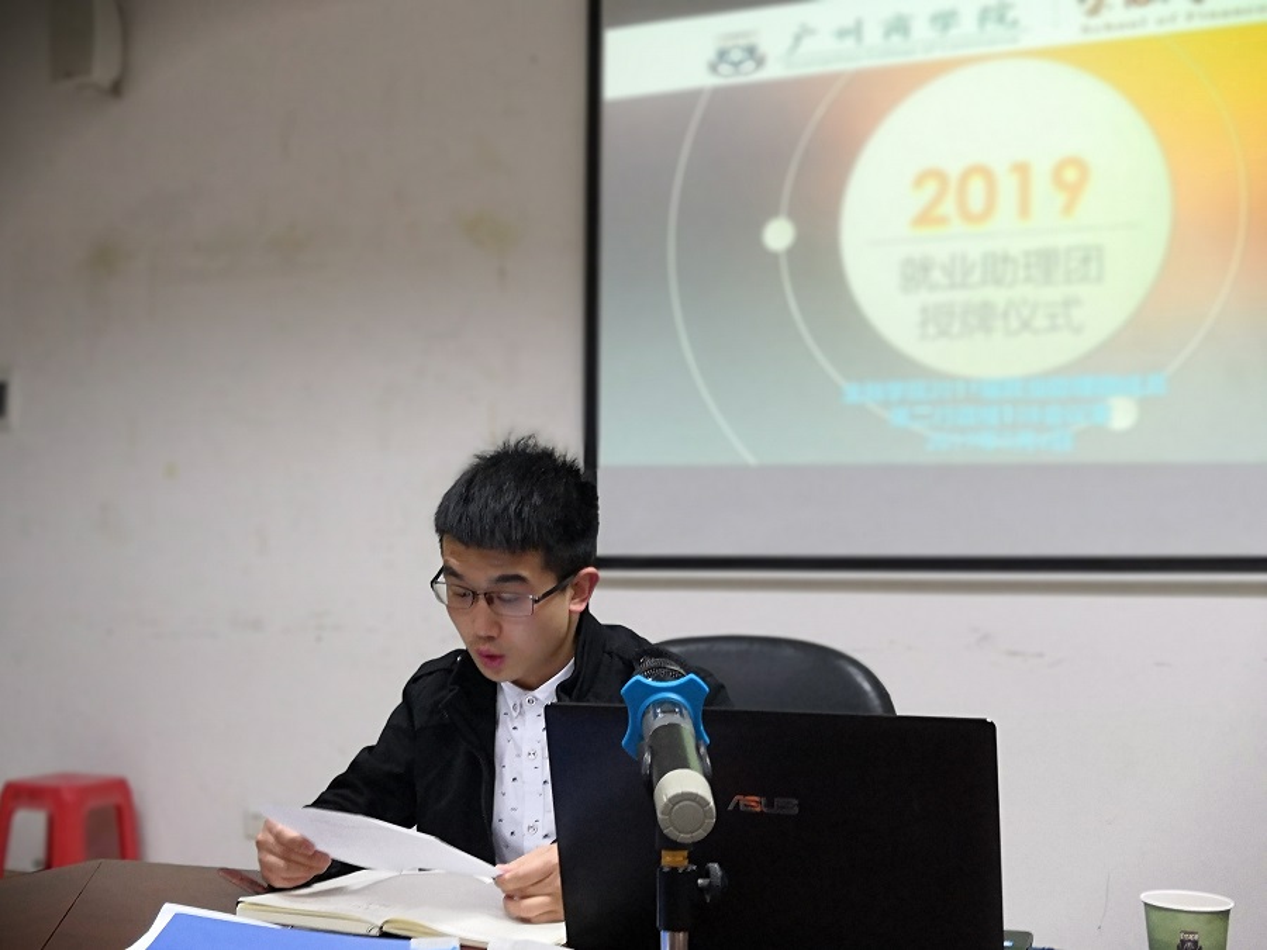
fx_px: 1427
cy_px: 475
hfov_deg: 47.9
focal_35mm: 39
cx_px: 634
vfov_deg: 36.8
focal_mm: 3.95
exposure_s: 1/33.3
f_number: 1.8
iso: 320
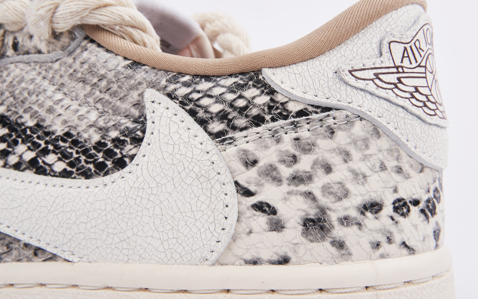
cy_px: 130
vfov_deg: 22.4
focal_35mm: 58
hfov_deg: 35.1
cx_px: 243
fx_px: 756
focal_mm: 48
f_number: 22
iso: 160
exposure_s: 1/25
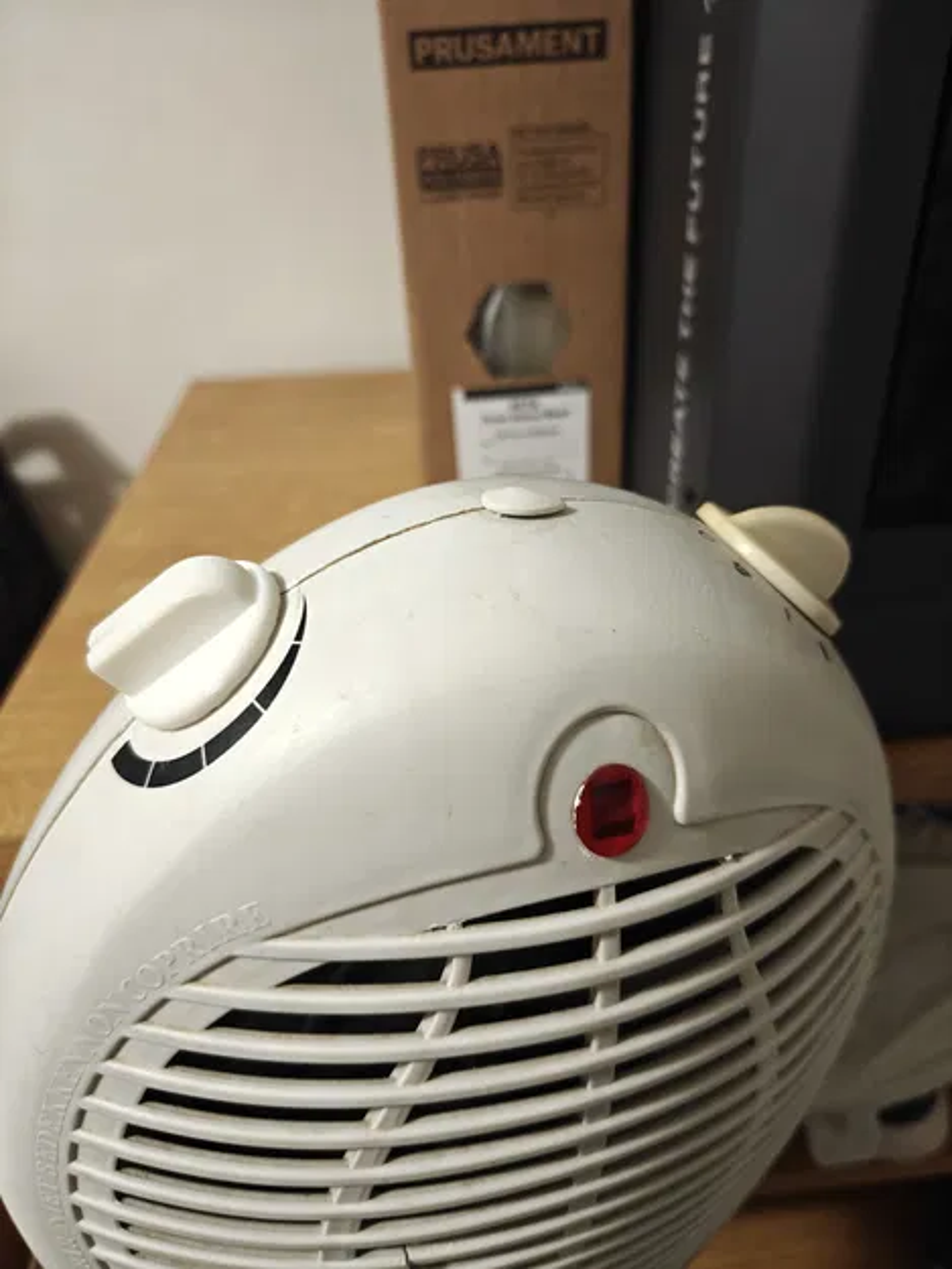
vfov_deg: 71.6
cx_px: 476
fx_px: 880
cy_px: 634
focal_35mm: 24
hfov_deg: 56.8
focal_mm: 5.59
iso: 2500
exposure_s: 1/30
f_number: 1.8
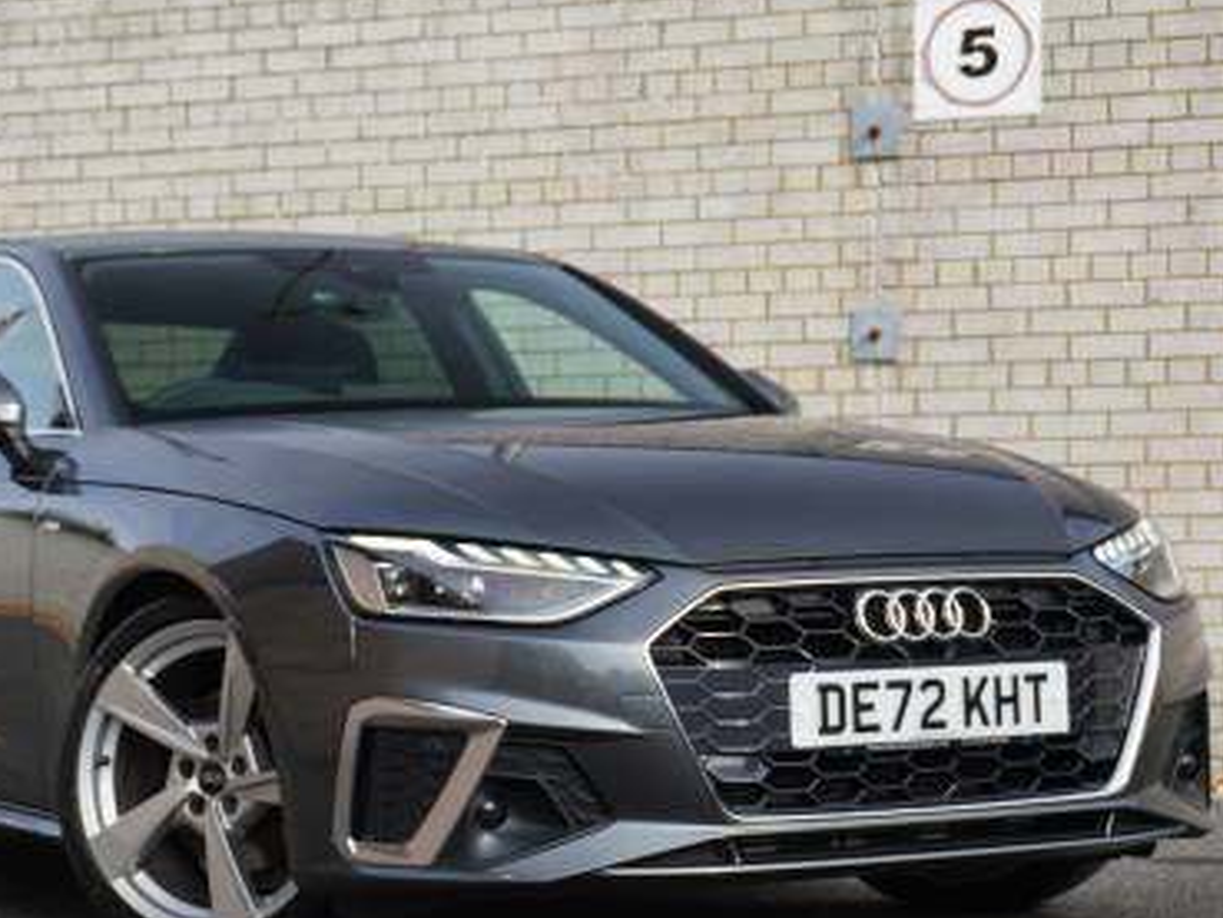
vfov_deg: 15.6
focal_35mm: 95
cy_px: 553
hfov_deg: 20.6
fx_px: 3357
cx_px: 404
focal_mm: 38
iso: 100
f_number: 5.6
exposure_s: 1/160
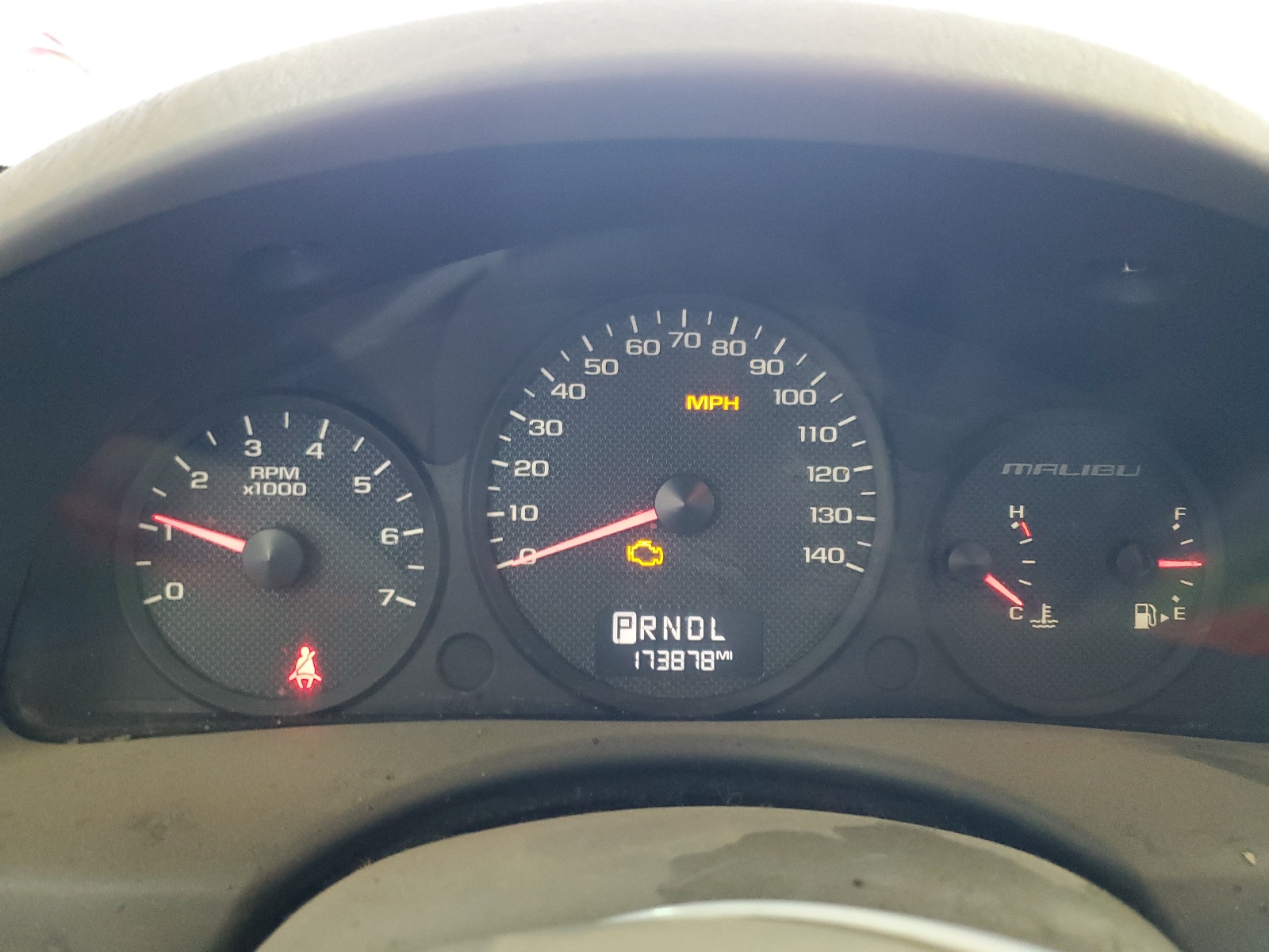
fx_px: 953
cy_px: 476
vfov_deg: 53.1
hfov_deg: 67.3
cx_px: 634
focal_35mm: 26
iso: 327
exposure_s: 1/60.2
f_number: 1.5
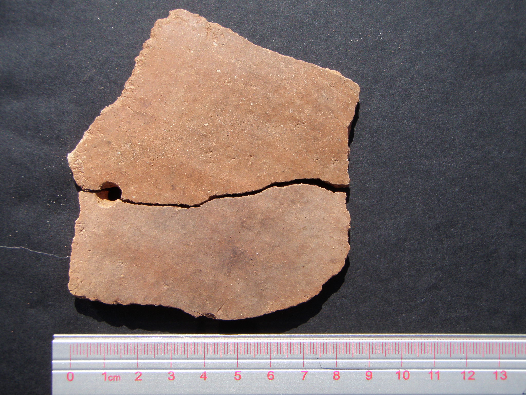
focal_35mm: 51
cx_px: 263
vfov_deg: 28.6
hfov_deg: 37.5
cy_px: 198
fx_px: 775
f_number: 4
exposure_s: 1/640
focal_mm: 9.13
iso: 80
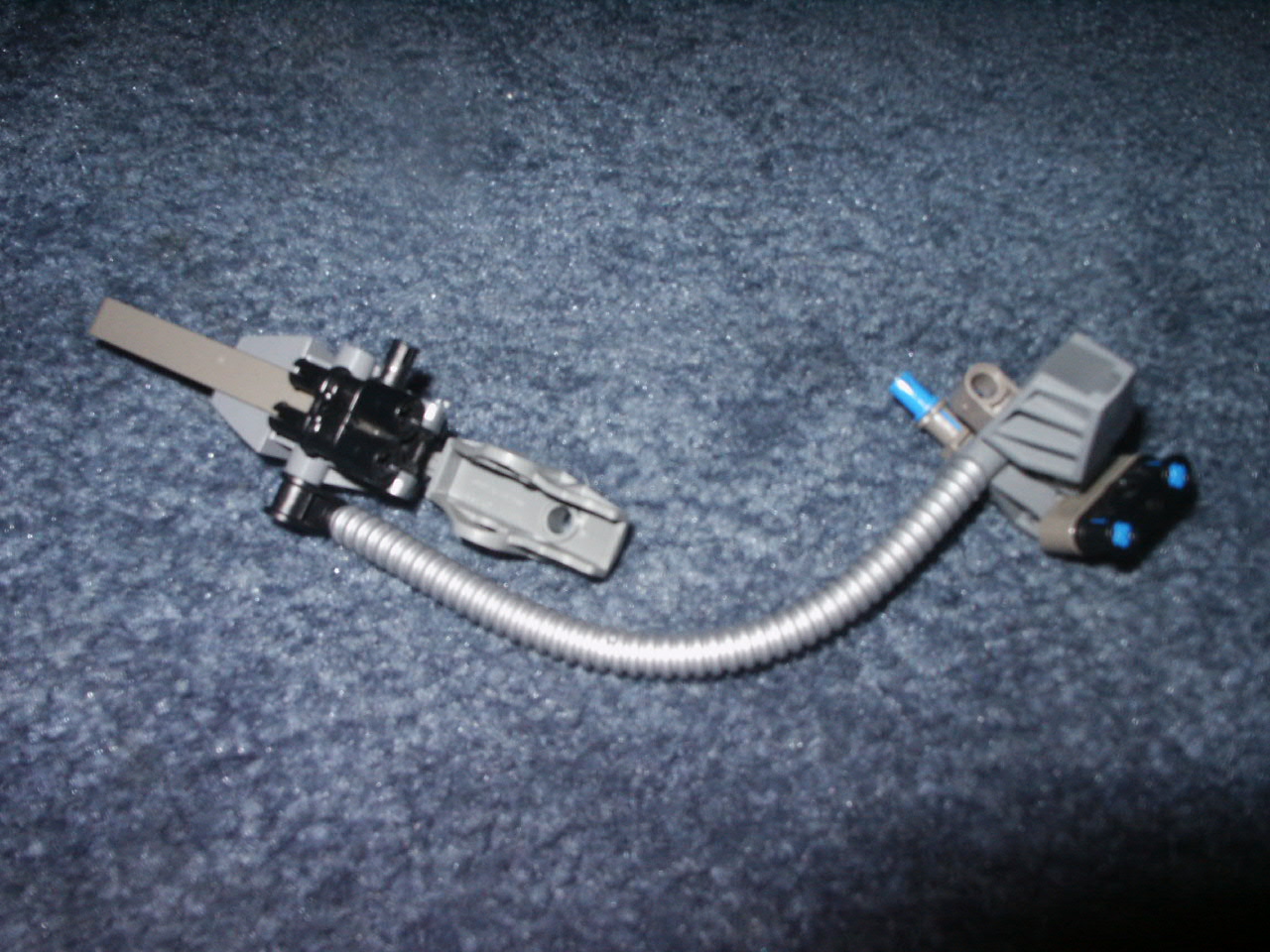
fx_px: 1284
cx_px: 635
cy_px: 476
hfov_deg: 52.6
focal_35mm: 35
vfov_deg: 40.7
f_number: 6.7
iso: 200
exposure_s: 1/45
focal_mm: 7.18
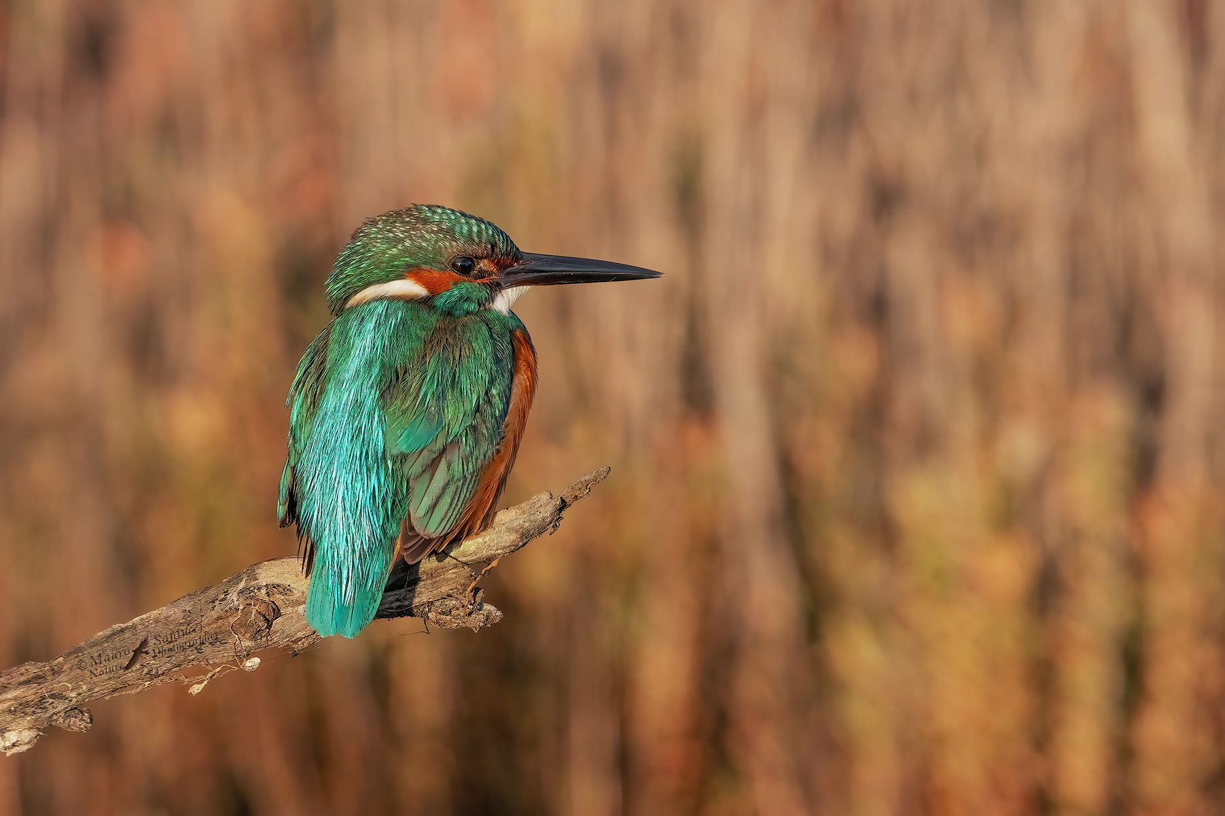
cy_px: 408
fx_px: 30623
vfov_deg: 1.5
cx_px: 612
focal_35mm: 900
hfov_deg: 2.3
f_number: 8
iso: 800
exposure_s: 1/2000
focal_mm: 600
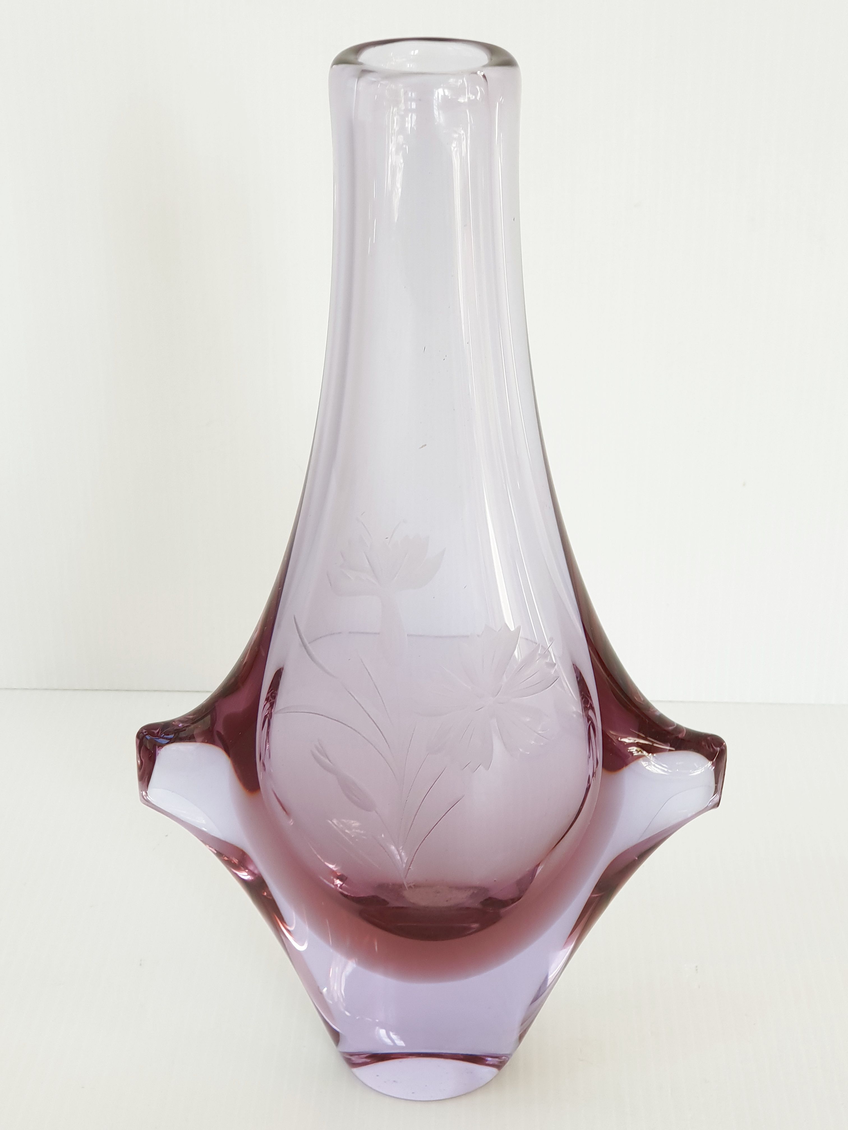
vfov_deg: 36.8
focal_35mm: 52
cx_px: 424
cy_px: 565
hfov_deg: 28.0
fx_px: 1698
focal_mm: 6
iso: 40
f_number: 2.4
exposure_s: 1/50
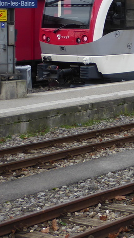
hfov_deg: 9.0
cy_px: 21
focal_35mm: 125
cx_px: 282
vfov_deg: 16.9
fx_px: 789
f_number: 3.9
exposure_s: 1/125
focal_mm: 7.8
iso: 80
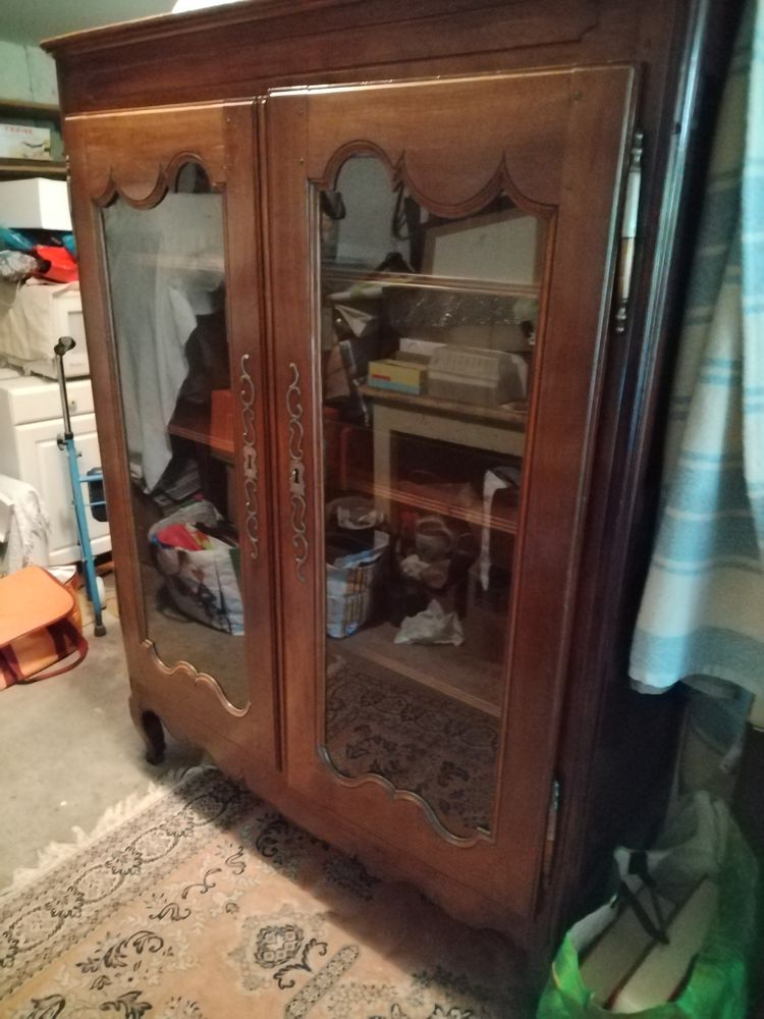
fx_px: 765
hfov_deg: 53.1
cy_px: 510
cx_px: 382
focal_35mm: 26
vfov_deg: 67.3
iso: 2611
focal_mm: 4.25
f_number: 1.8
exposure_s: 1/12.5
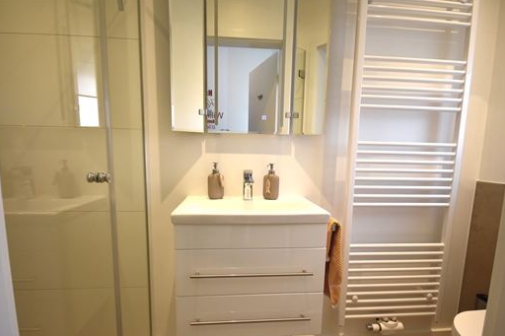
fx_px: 238
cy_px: 186
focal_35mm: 17
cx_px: 250
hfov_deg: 93.3
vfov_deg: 70.2
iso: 800
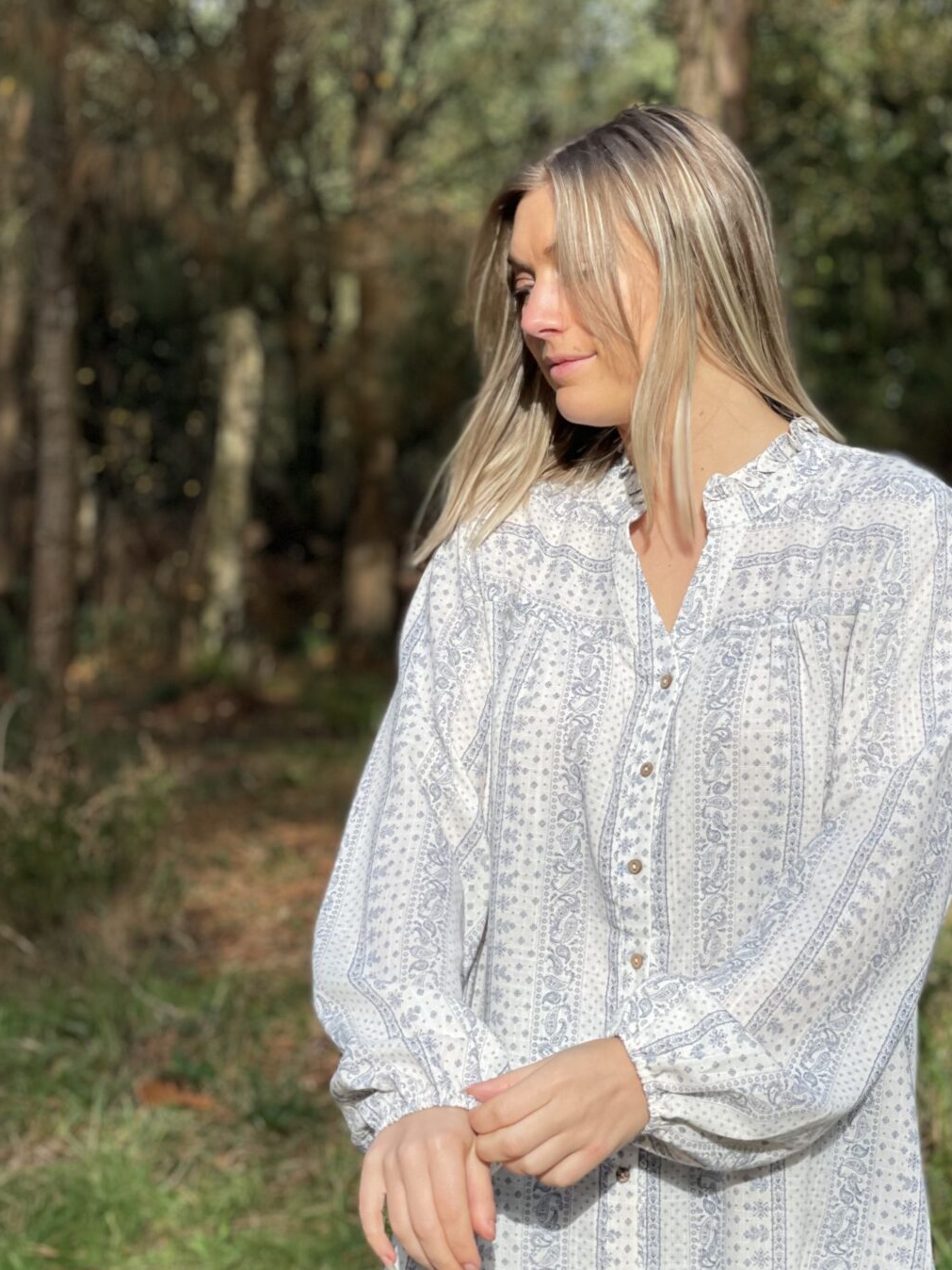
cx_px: 657
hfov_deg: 18.6
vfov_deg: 24.7
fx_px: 2897
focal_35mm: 79
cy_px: 515
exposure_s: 1/716
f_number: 2
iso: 32
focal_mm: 6
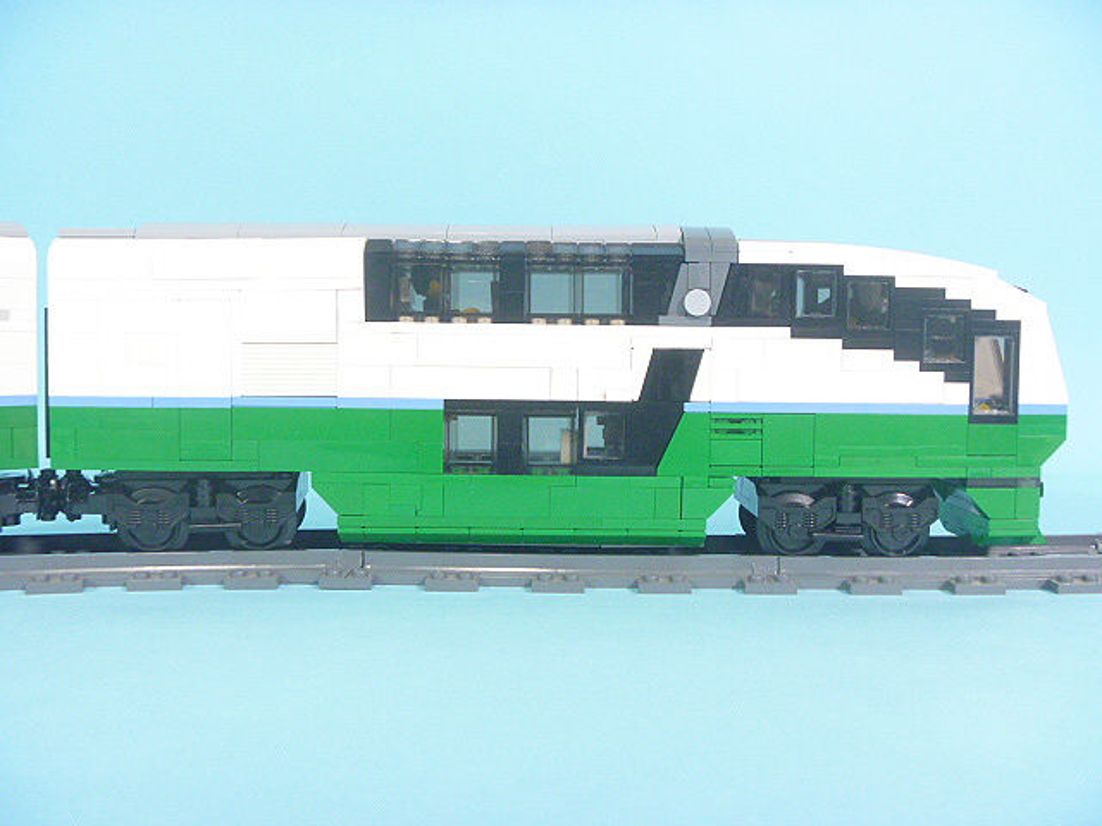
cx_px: 551
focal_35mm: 35
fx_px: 1114
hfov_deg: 52.6
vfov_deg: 40.7
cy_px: 413
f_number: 3.5
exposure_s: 1/15
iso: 400
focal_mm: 6.3
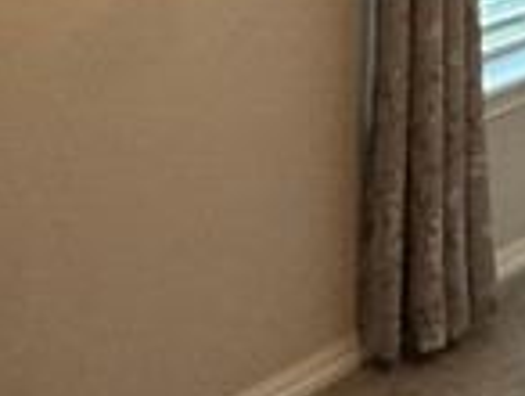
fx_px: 1489
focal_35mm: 98
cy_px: -281
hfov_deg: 15.5
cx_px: 1086
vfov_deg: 13.8
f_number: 2.2
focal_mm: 2.22
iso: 400
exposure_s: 1/60
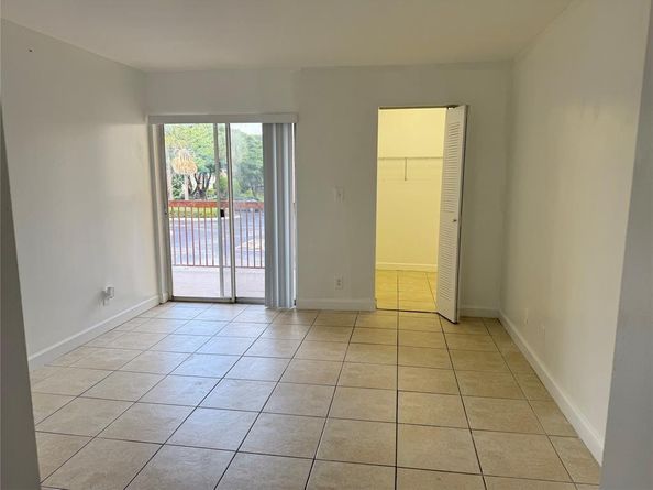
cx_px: 326
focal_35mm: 24
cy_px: 245
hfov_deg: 71.6
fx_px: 453
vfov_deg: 56.8
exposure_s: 1/225
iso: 100
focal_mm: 6.76
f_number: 1.78
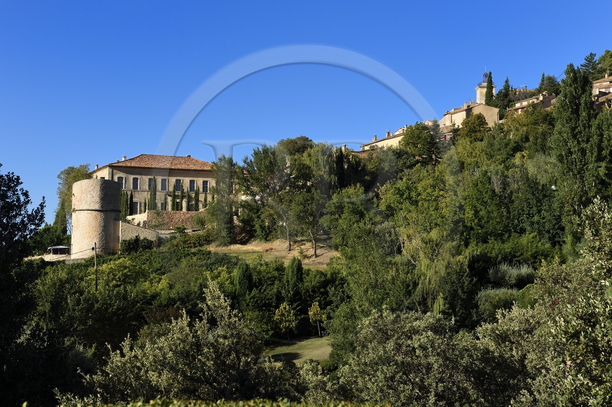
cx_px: 306
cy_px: 204
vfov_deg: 21.9
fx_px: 1053
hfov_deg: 32.4
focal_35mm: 62
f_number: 13
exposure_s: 1/200
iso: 200
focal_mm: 62
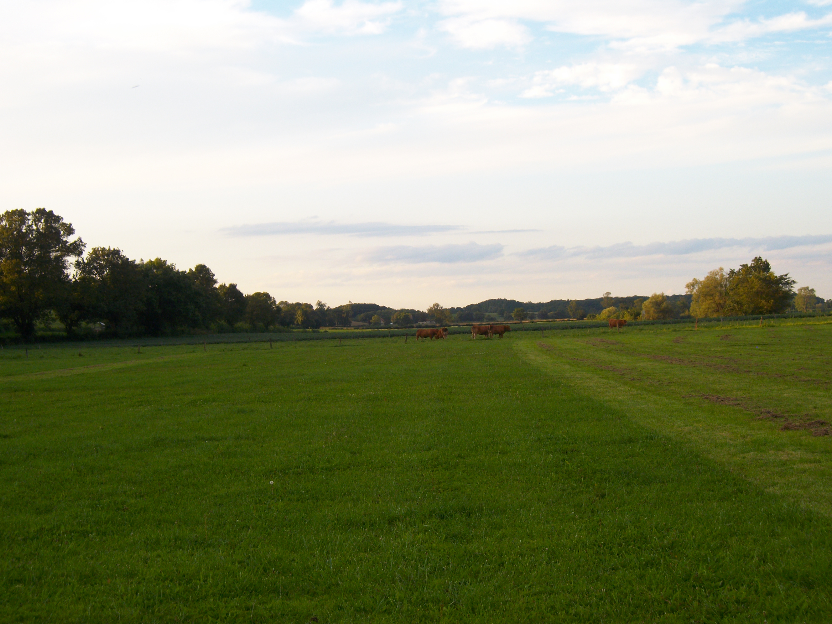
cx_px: 416
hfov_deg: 29.4
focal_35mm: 66
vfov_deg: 22.3
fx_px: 1586
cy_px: 312
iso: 80
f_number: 4.1
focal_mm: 11
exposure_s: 1/134
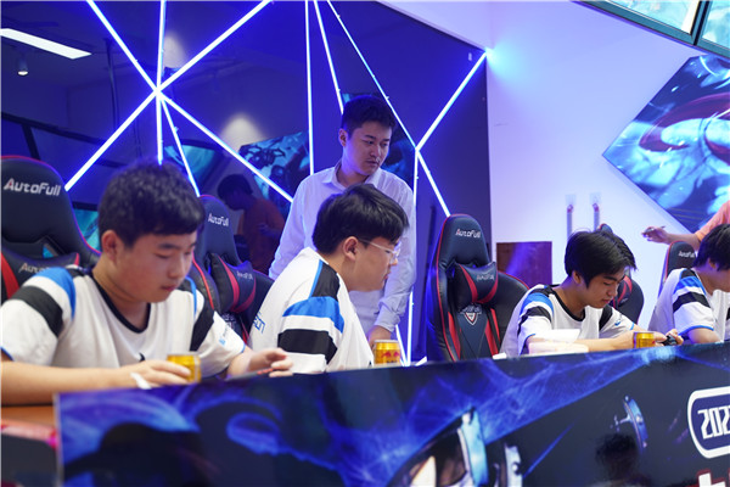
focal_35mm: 48
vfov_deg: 28.1
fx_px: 973
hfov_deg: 41.1
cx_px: 365
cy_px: 244
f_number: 2.8
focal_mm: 48
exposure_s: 1/100
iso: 640
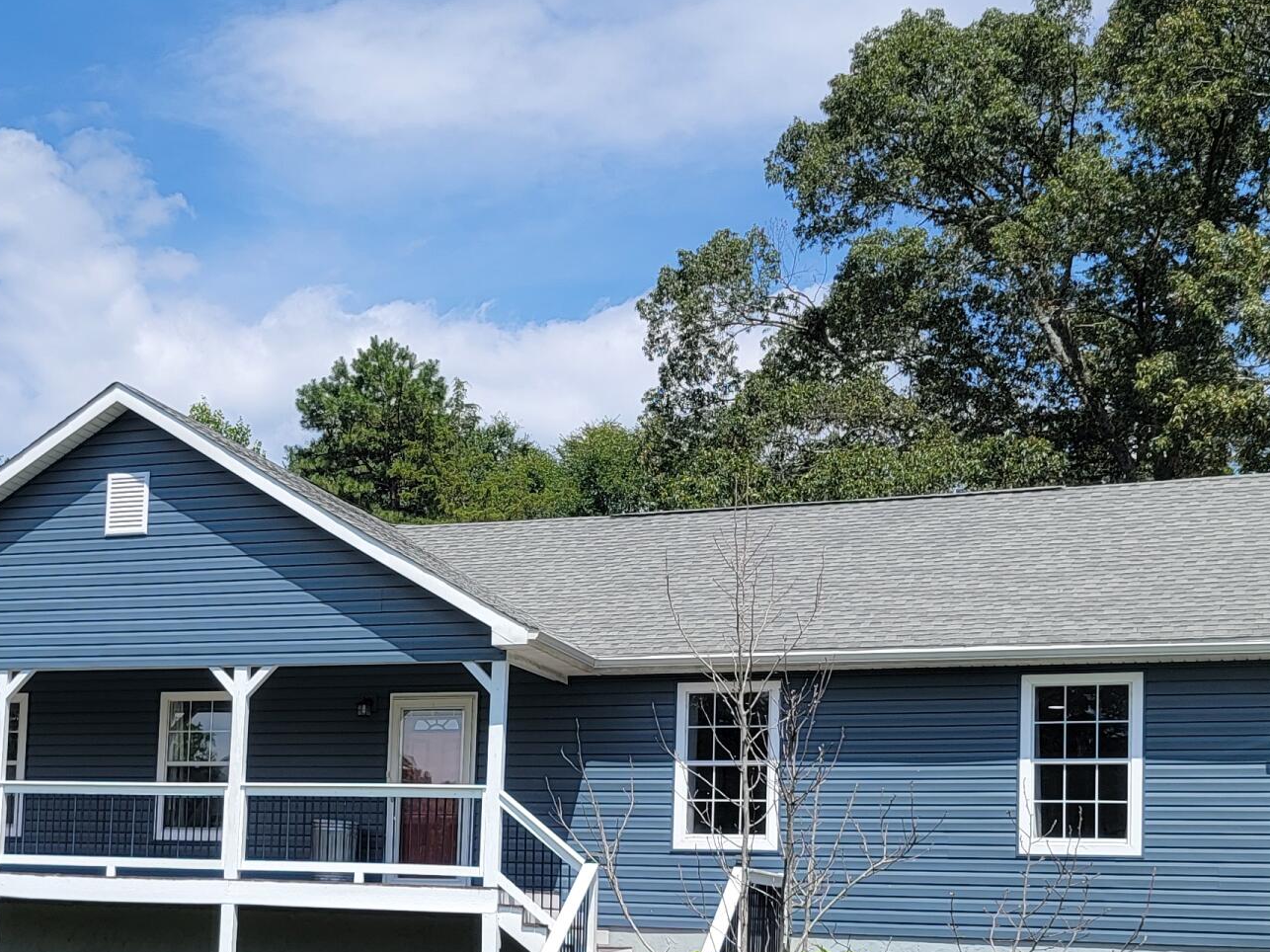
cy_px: 727
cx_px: 378
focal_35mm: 56
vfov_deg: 25.7
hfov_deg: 33.9
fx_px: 2054
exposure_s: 1/878
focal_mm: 6.7
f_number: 1.8
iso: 16
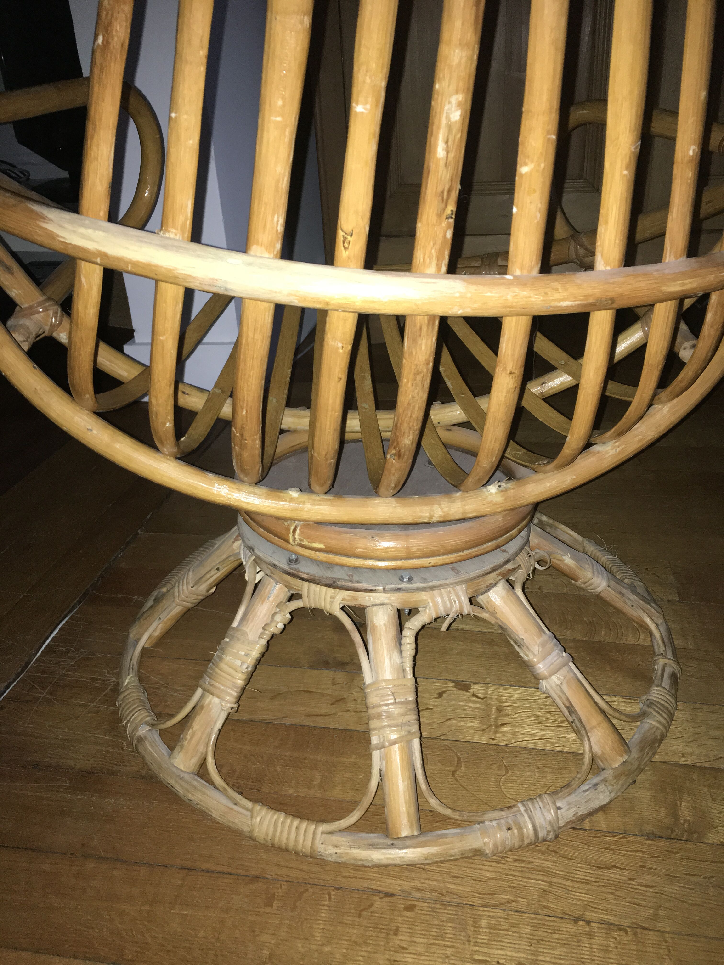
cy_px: 482
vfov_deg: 61.7
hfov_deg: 48.2
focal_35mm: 29
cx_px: 362
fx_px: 809
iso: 100
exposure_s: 1/17
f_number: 2.2
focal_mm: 4.15
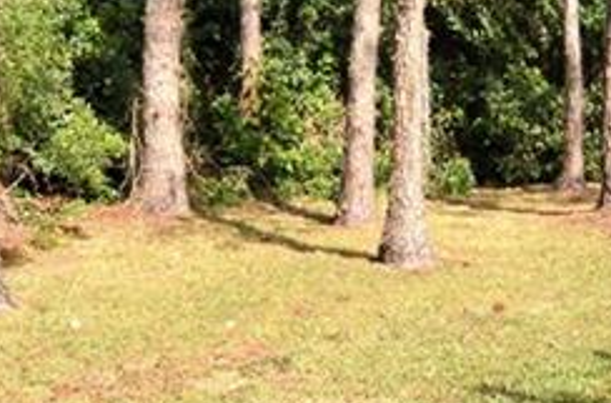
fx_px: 1066
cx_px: 423
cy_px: 124
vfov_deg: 21.3
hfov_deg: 31.6
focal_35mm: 63
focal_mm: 10
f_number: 7.1
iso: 100
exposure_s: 1/250
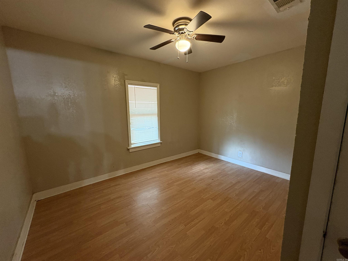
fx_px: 141
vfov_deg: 85.7
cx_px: 174
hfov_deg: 102.1
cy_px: 130
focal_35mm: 14
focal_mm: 2.22
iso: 400
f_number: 2.2
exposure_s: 1/60
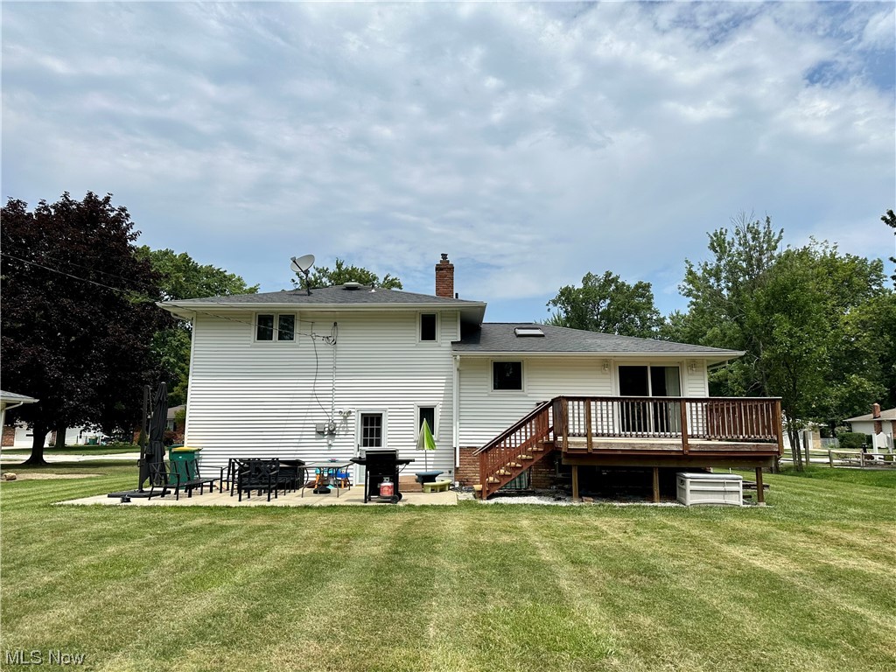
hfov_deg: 71.6
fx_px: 621
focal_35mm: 24
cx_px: 448
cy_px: 336
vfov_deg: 56.8
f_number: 1.78
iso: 80
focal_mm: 6.86
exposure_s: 1/8929
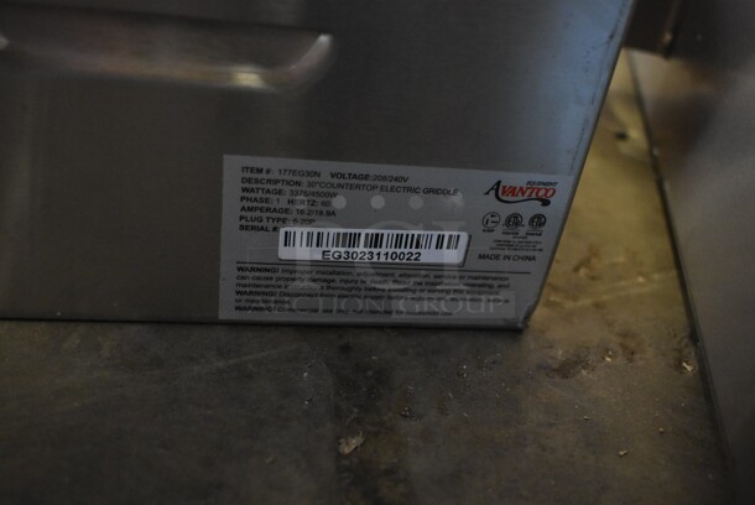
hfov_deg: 53.1
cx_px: 378
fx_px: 756
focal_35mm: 36
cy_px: 252
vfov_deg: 37.0
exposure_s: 1/125
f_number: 3.8
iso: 4000
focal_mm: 24
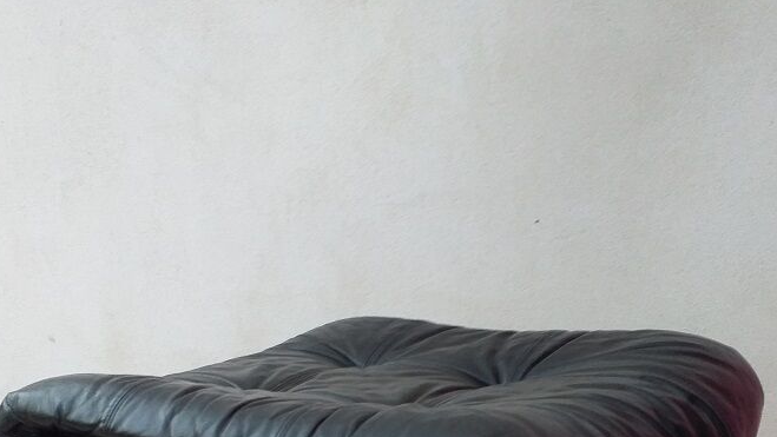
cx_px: 353
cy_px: 558
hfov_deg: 47.3
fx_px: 886
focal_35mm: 43
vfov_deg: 24.4
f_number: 1.9
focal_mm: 3.6
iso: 125
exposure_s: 1/50
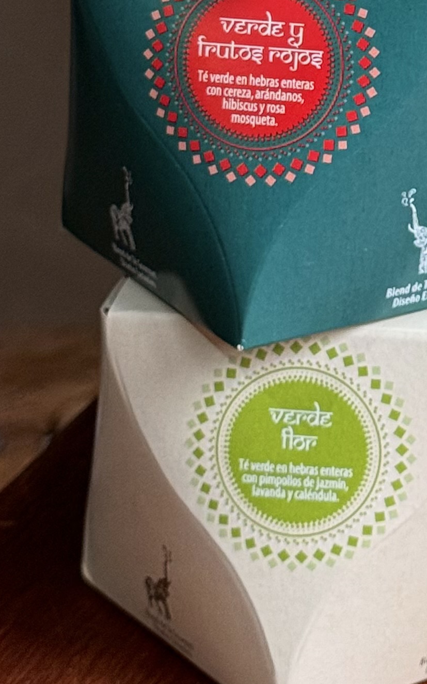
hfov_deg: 8.3
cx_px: 636
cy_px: -133
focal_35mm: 155
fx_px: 2887
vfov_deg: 13.2
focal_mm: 6.76
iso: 100
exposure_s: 1/60
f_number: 1.78
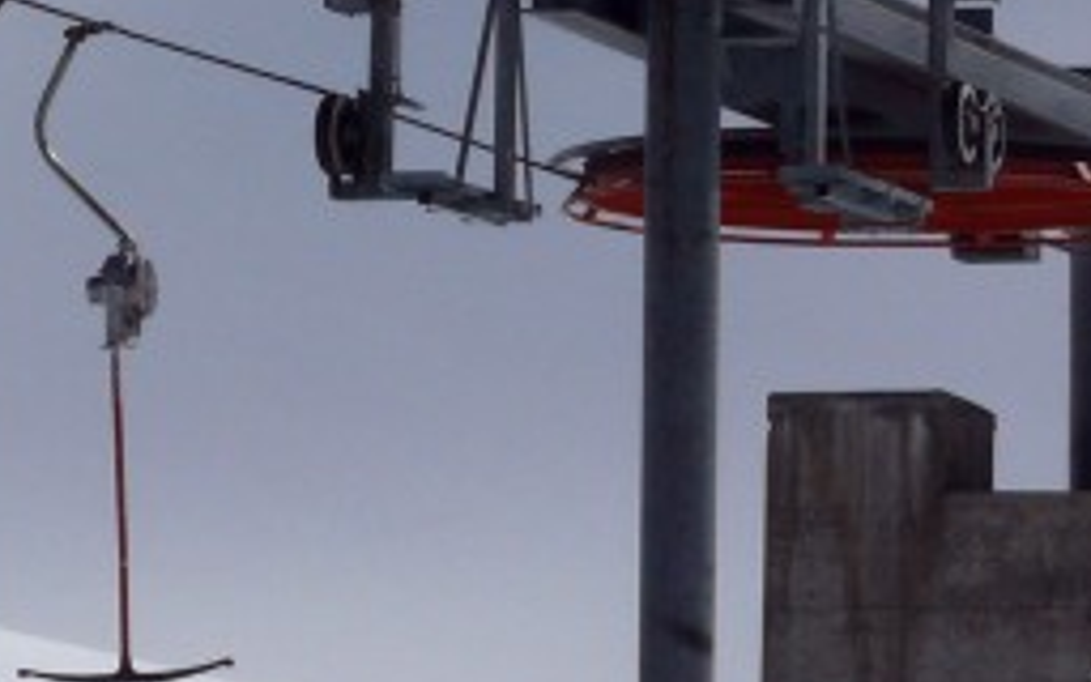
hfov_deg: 5.5
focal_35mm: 378
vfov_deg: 3.5
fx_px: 11239
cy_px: 243
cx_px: 1121
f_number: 11
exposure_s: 1/800
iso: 100
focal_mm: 24.1
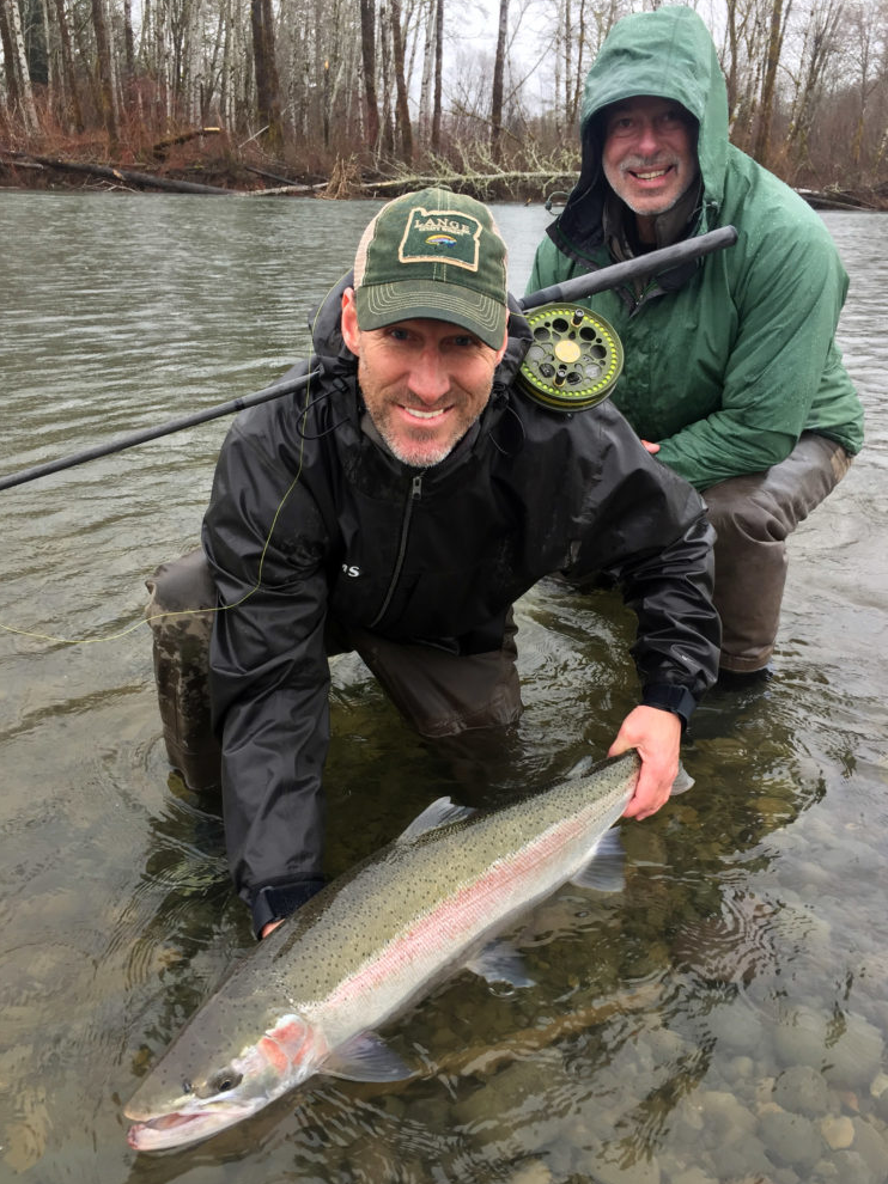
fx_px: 1027
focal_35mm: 30
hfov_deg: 46.8
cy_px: 604
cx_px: 457
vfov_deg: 60.0
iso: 50
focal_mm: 4.15
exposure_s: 1/120
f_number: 2.2
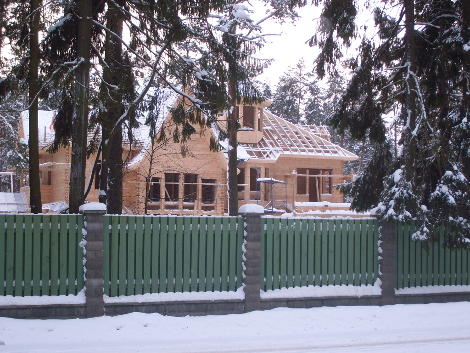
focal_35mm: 62
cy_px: 176
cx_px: 235
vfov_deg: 23.7
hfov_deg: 31.2
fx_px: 842
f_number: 3.7
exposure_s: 1/60
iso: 50
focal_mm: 10.36
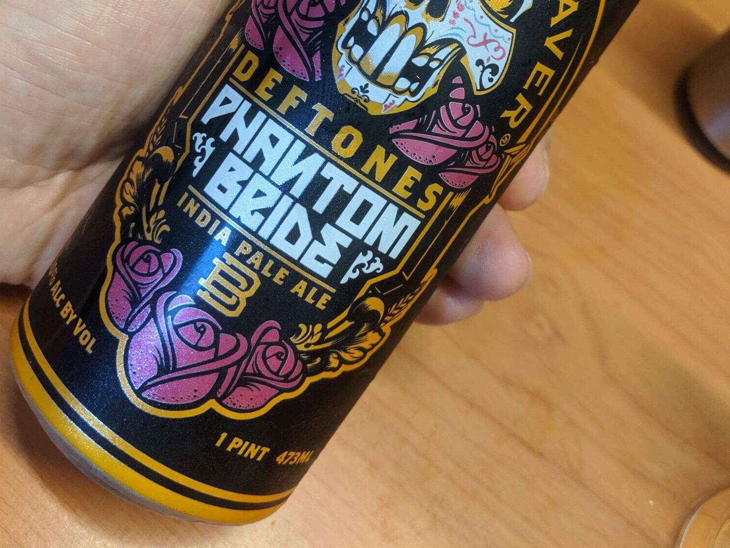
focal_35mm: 37
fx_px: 780
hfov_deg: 50.1
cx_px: 365
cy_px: 97
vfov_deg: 37.1
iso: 383
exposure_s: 1/60
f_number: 1.8
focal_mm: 4.44
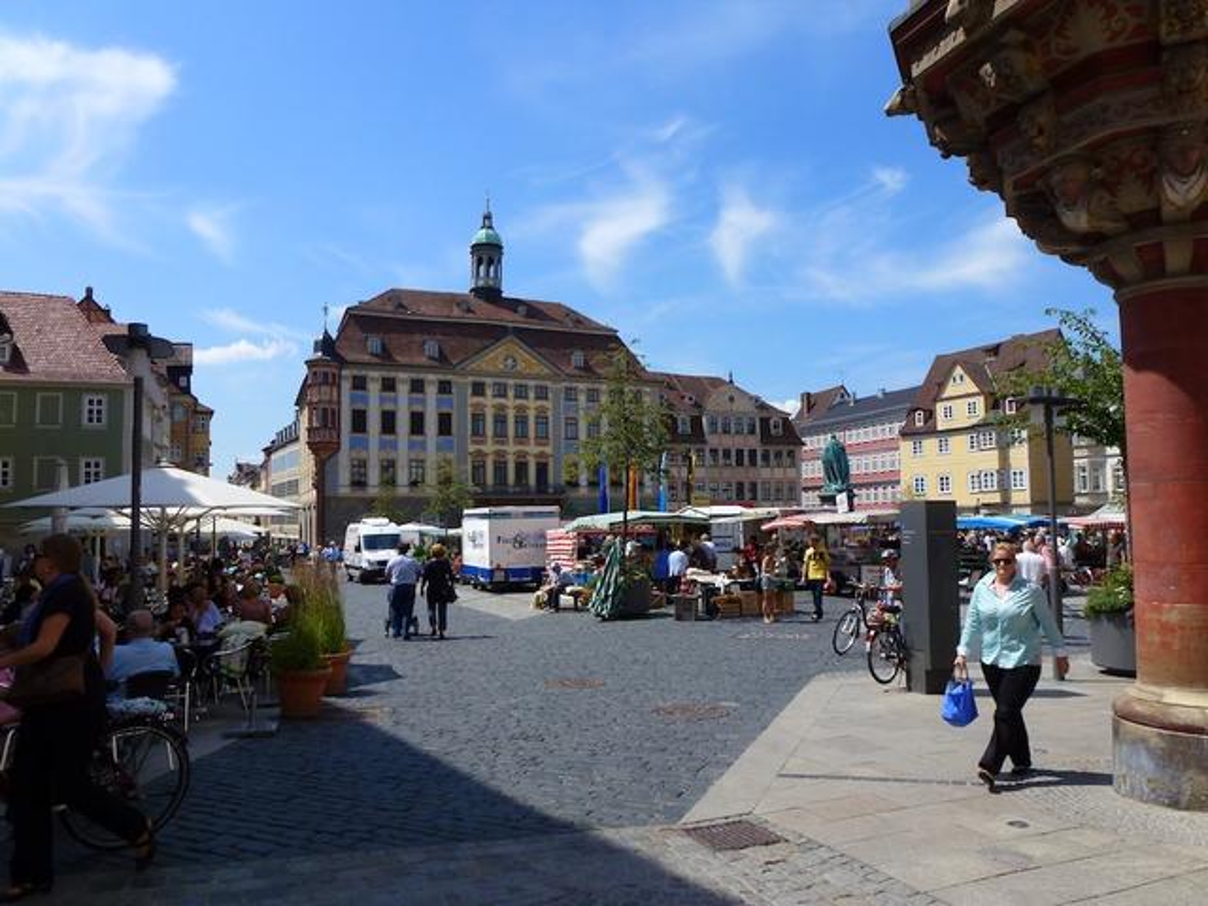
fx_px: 872
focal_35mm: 25
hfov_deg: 69.4
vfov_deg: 54.9
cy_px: 453
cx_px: 604
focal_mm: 4.3
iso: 100
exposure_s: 1/800
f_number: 4
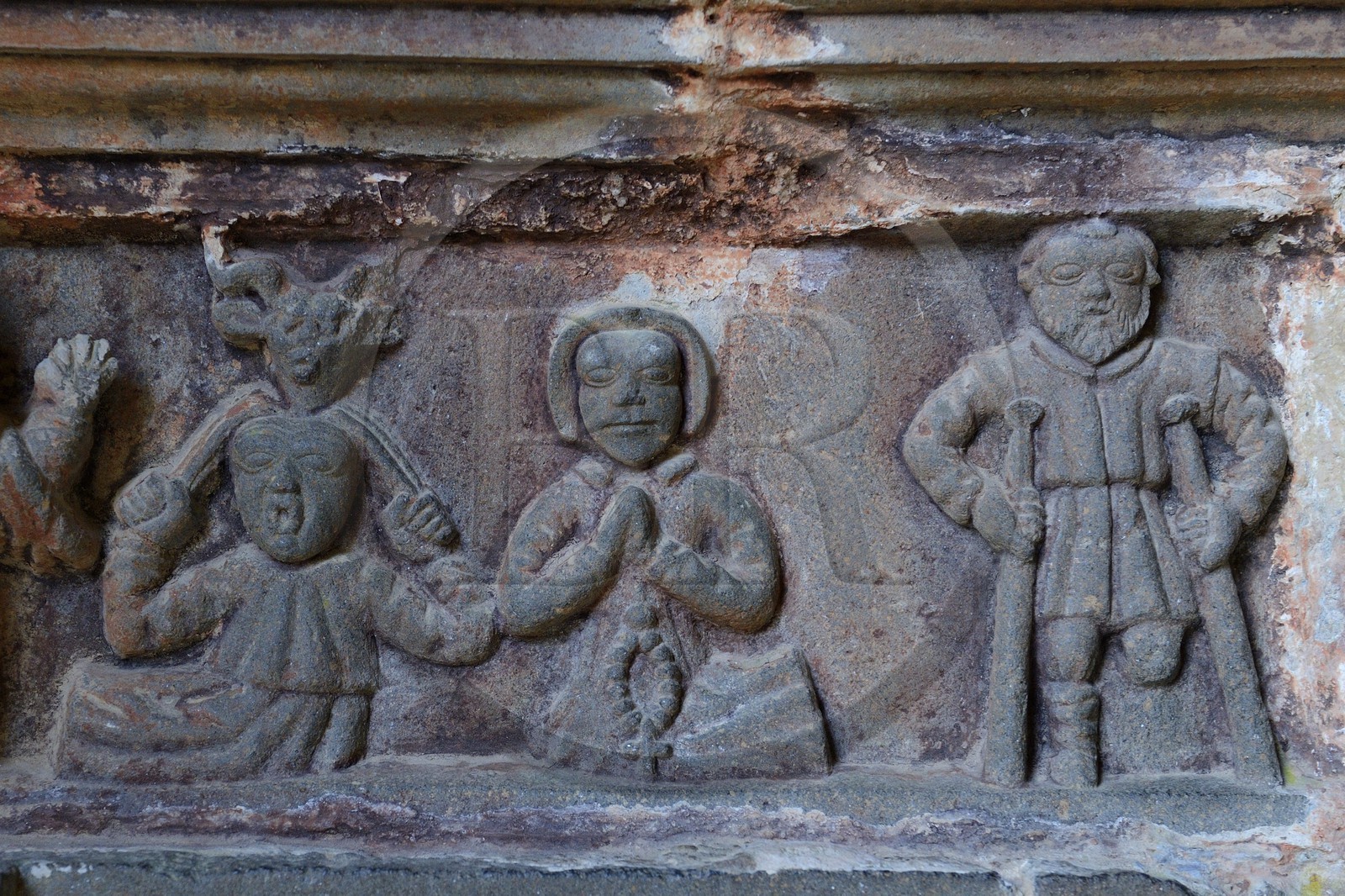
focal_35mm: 42
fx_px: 1569
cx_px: 672
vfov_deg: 31.9
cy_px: 448
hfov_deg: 46.4
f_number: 5.6
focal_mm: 42
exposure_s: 1/80
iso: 1600
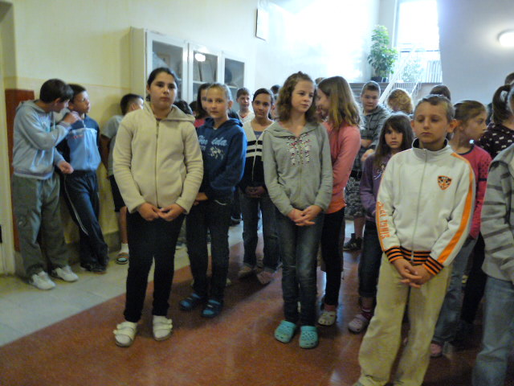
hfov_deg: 65.3
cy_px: 193
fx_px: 401
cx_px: 257
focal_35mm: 27
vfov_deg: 51.4
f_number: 2.8
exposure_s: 1/13
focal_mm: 4.8
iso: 800
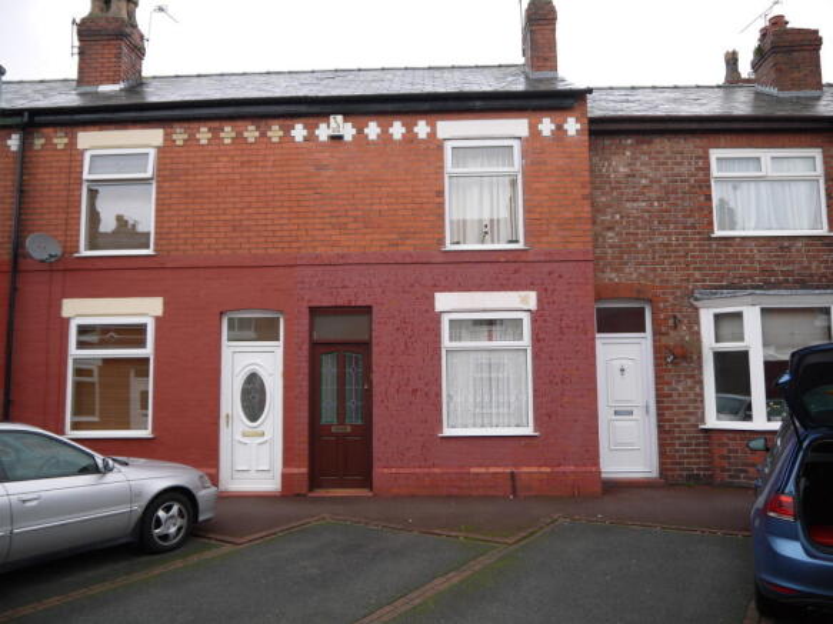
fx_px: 674
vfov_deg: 49.7
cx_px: 416
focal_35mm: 28
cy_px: 312
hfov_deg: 63.5
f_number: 3.5
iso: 160
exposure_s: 1/250
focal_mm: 14
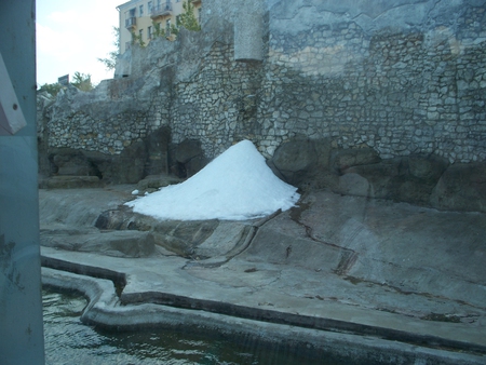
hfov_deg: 51.3
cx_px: 243
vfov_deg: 39.7
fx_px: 506
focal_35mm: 36
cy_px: 182
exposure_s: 1/400
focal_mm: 7.54
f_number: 2.8
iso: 64
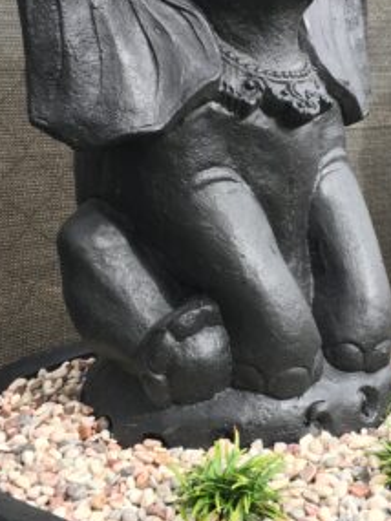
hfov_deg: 23.8
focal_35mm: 61
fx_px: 918
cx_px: 300
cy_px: 232
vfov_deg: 31.6
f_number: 2.2
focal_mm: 4.15
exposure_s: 1/118
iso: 25
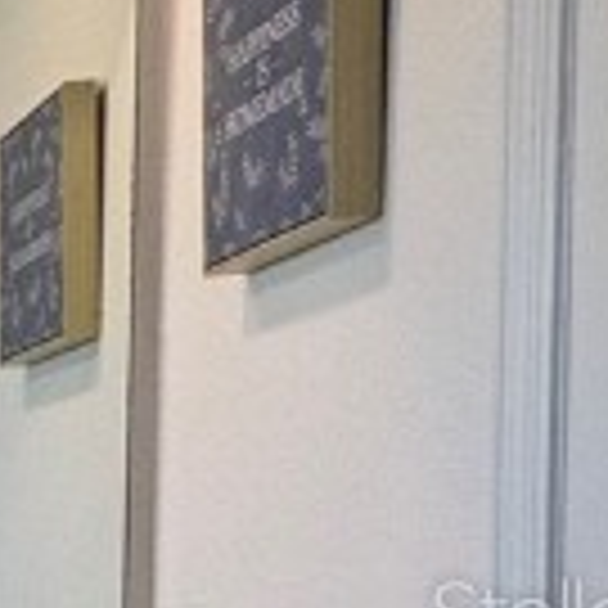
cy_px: 613
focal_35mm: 94
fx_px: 1868
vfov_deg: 18.0
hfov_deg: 9.9
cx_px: -1450
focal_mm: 2.22
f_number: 2.2
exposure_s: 1/120
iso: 80
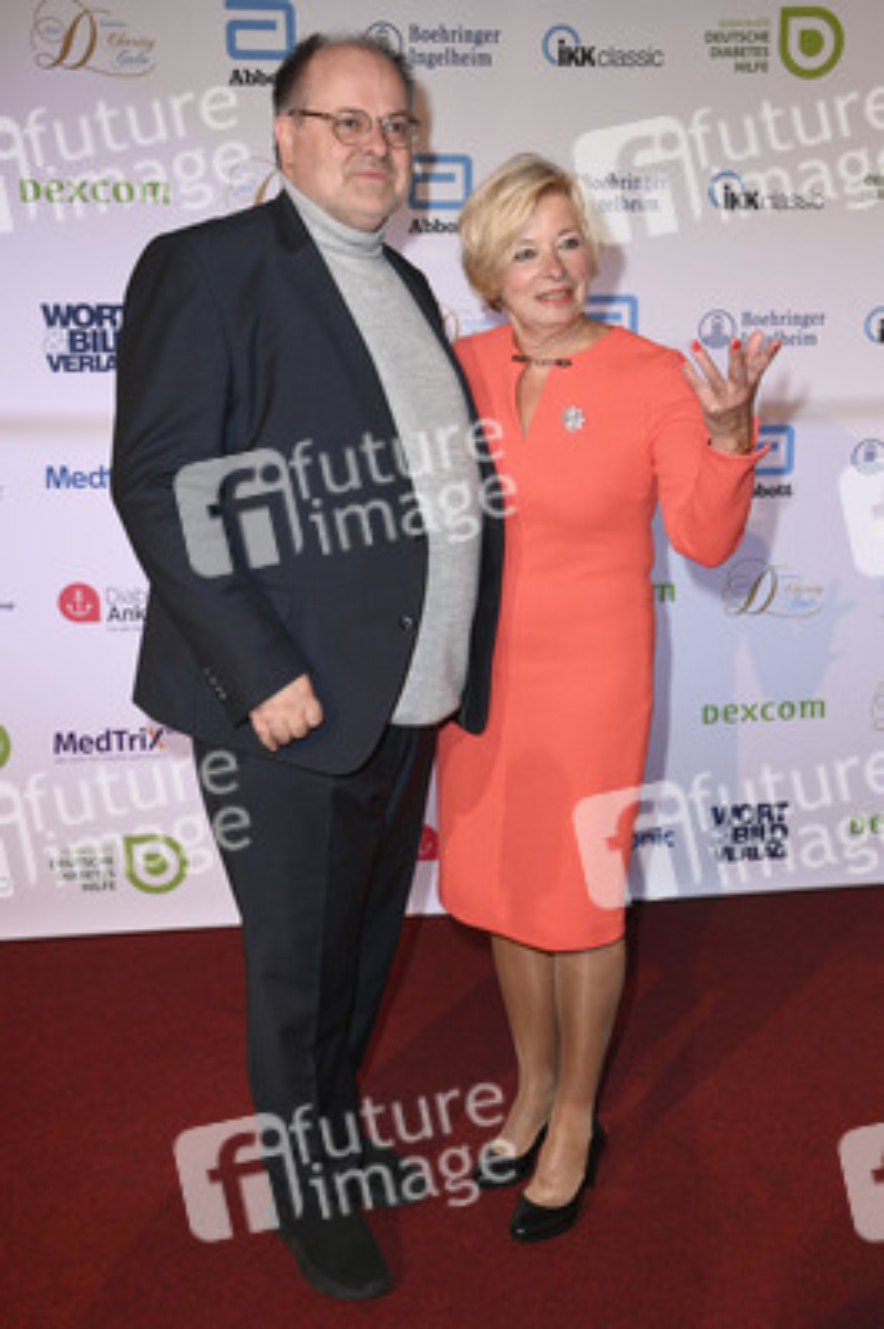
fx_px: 1550
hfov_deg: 31.8
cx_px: 442
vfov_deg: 46.4
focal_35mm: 42
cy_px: 664
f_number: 5.6
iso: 3200
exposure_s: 1/160
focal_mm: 42
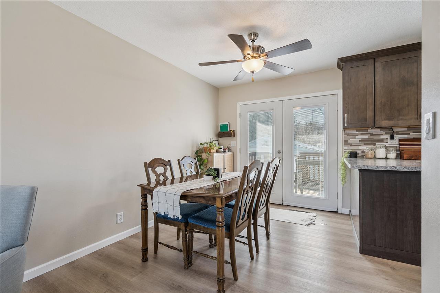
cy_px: 146
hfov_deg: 96.7
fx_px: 196
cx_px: 220
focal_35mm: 16
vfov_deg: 73.7
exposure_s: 1/30
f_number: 8
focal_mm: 16
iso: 400
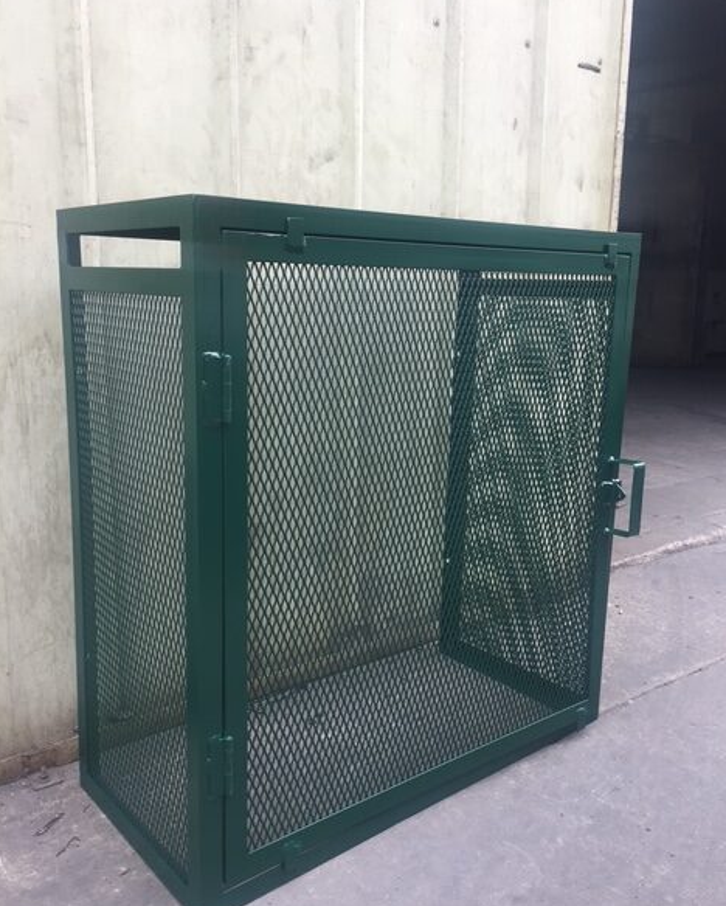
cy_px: 453
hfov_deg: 47.2
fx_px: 832
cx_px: 366
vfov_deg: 57.1
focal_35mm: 31
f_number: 2.2
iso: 40
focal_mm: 4.15
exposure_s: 1/120
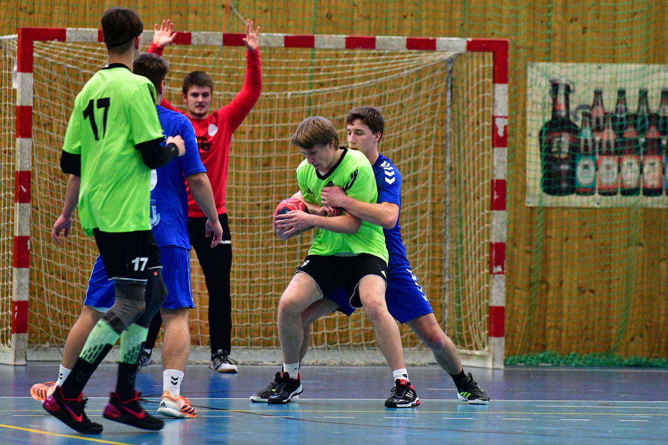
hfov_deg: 6.9
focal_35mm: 300
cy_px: 222
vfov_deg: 4.6
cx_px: 334
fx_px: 5566
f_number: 3.5
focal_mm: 200
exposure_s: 1/400
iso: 3200
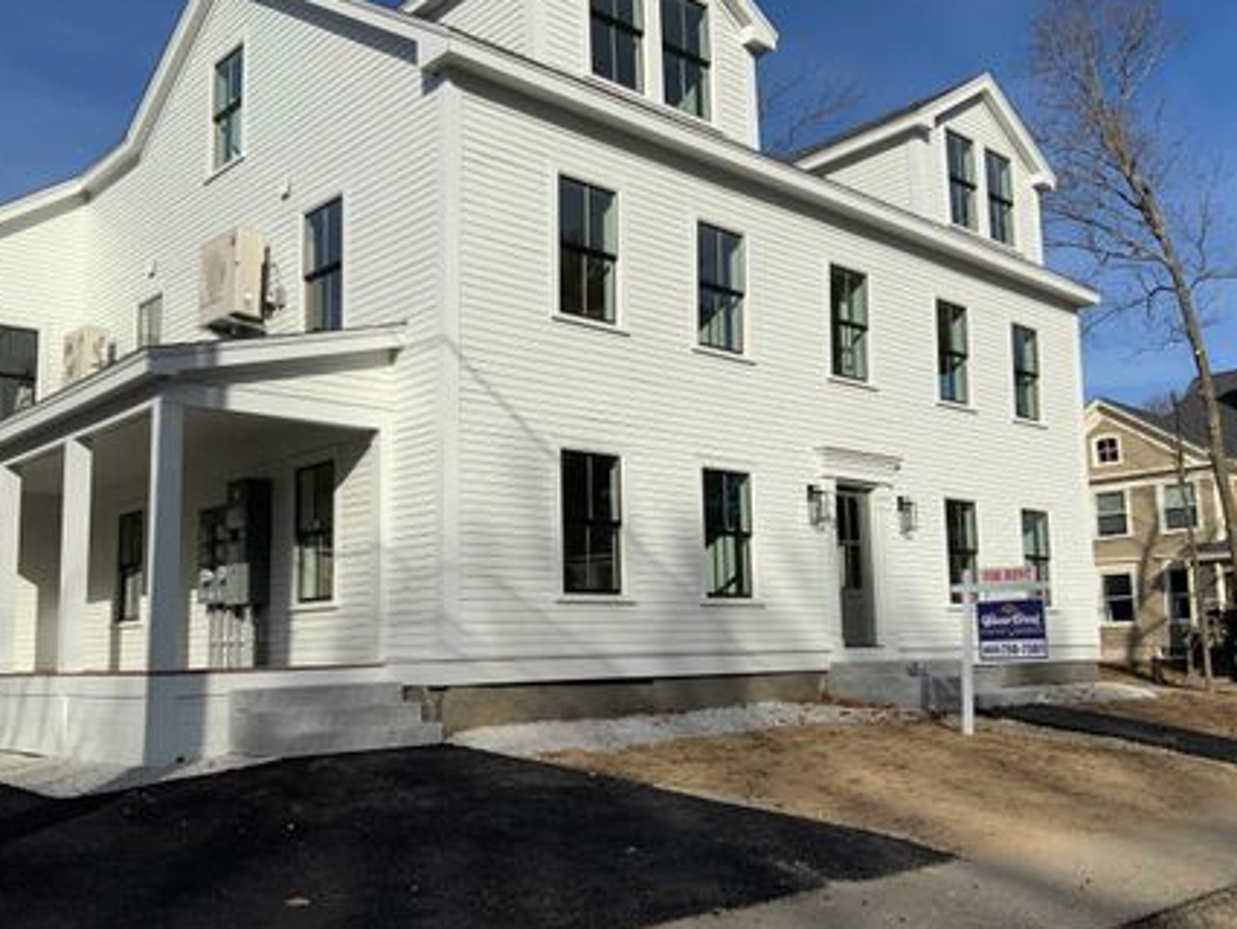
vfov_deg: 41.8
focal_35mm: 34
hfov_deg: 53.9
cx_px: 613
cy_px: 504
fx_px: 1216
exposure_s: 1/4405
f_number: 1.8
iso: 20
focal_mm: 3
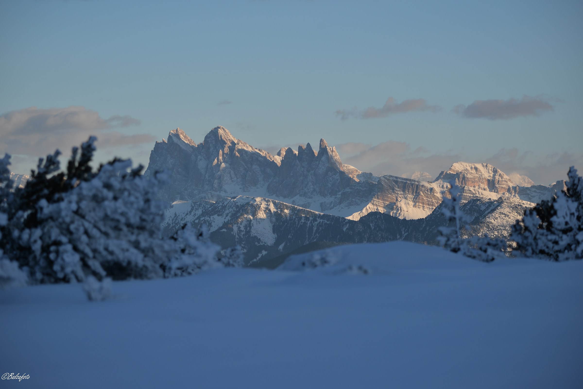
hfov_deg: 12.8
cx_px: 292
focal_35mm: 160
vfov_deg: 8.6
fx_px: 2592
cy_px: 194
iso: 100
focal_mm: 160
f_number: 5.6
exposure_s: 1/640
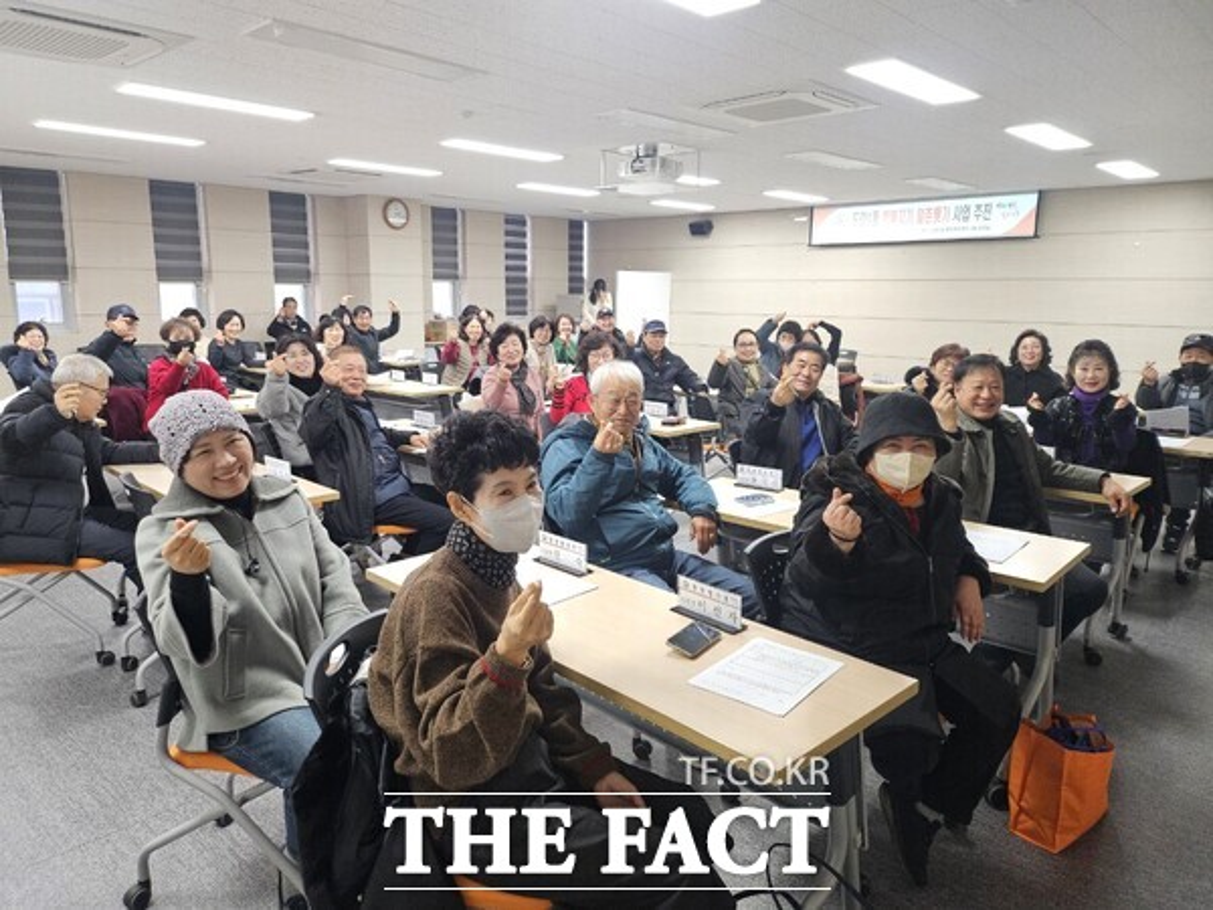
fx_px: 841
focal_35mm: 24
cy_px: 455
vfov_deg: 56.8
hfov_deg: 71.6
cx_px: 606
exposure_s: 1/120
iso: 400
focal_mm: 5
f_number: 1.8
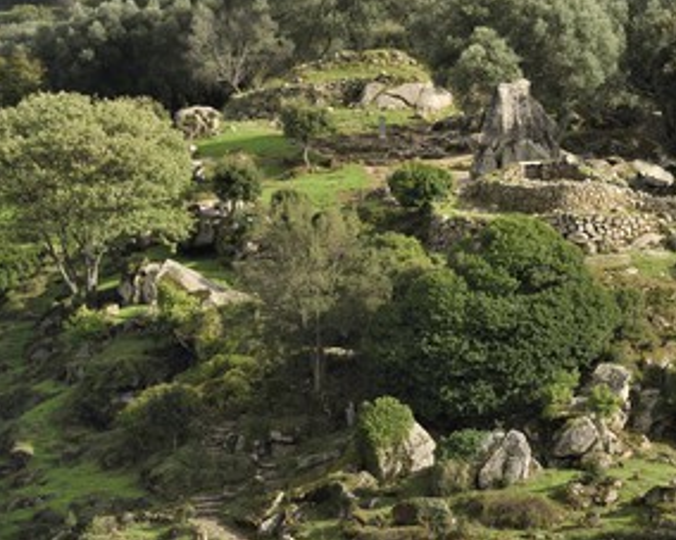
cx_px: 457
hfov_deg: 7.5
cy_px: 212
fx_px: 5140
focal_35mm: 257
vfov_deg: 6.0
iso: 200
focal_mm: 185
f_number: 8
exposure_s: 1/250
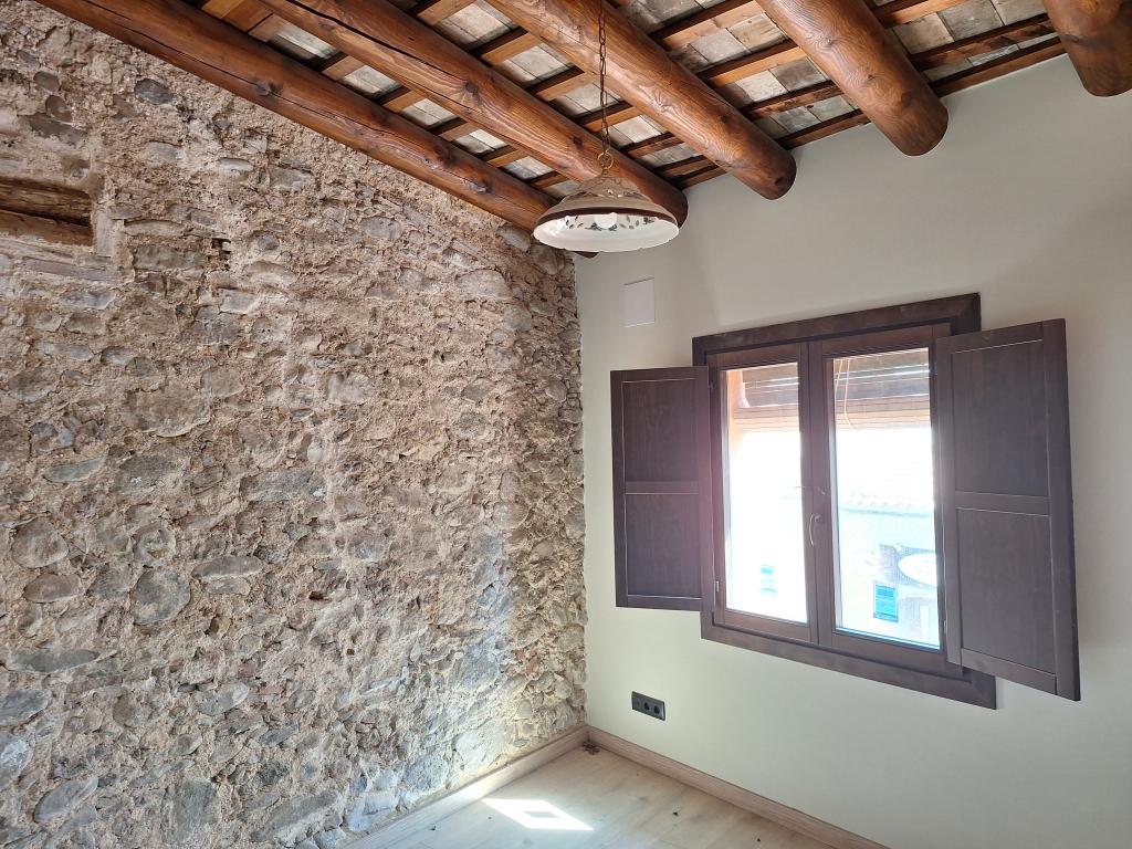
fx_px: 752
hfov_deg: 73.9
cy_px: 424
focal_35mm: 23
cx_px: 566
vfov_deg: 58.9
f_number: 1.8
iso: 80
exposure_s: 1/50
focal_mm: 5.54
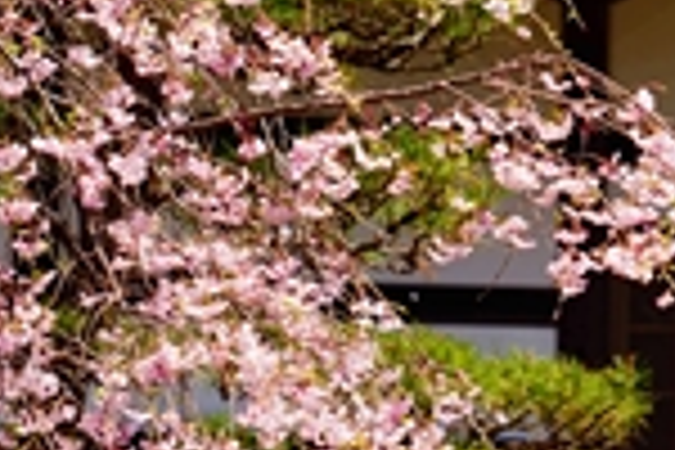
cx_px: 230
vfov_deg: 2.1
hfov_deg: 3.2
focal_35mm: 642
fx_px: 12037
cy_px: 70
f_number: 6.3
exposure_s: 1/320
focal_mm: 240
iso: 100
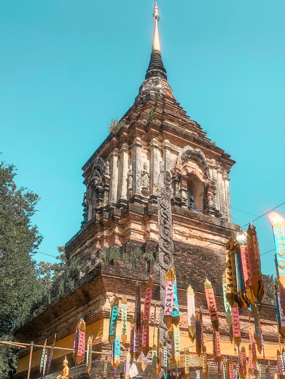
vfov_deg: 49.4
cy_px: 248
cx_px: 166
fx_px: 406
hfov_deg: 38.6
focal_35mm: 37
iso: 20
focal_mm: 4
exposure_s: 1/1900
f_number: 1.8
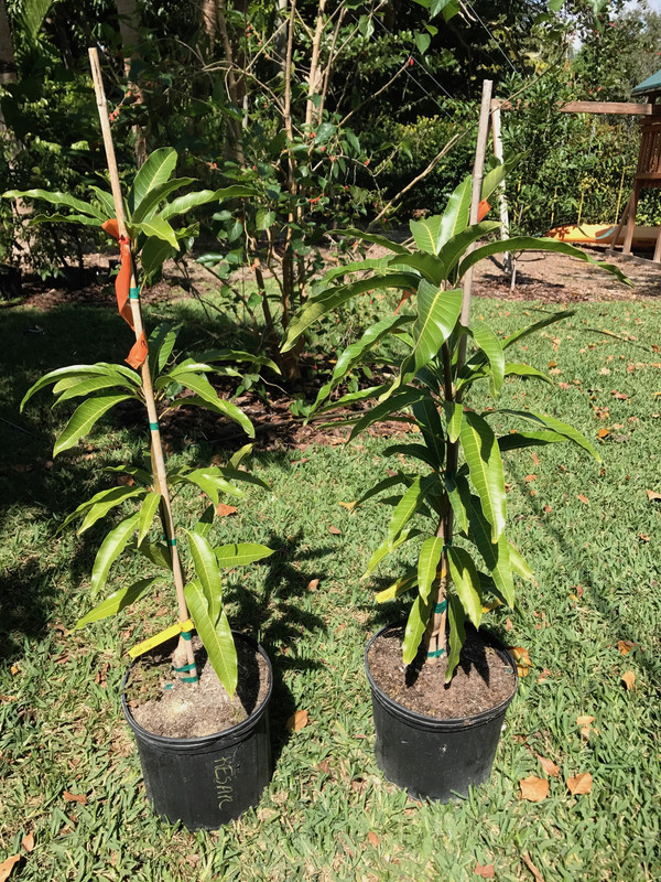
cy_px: 441
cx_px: 330
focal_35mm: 28
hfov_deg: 49.7
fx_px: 713
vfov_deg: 63.4
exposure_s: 1/1277
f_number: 1.8
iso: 20
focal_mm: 3.99
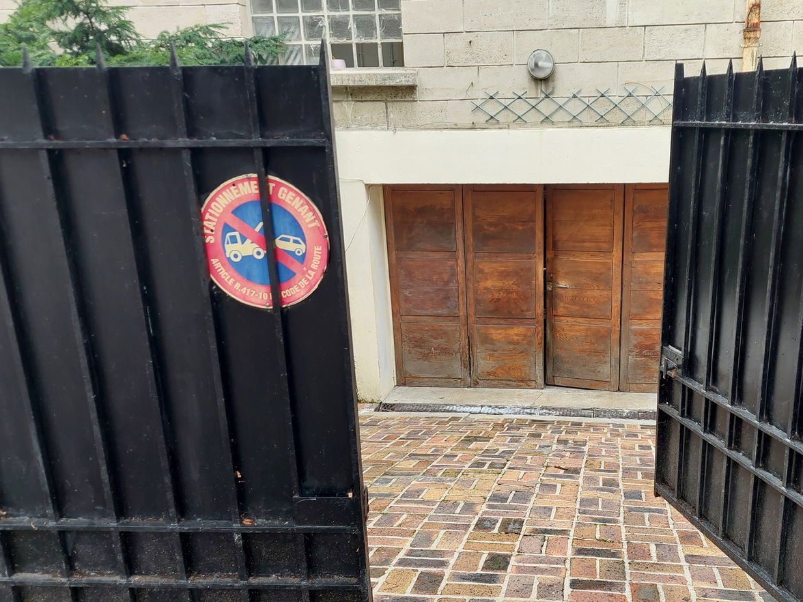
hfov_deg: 53.3
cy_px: 378
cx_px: 504
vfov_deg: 41.5
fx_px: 789
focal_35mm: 34
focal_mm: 5.23
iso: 50
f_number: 1.8
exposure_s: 1/100
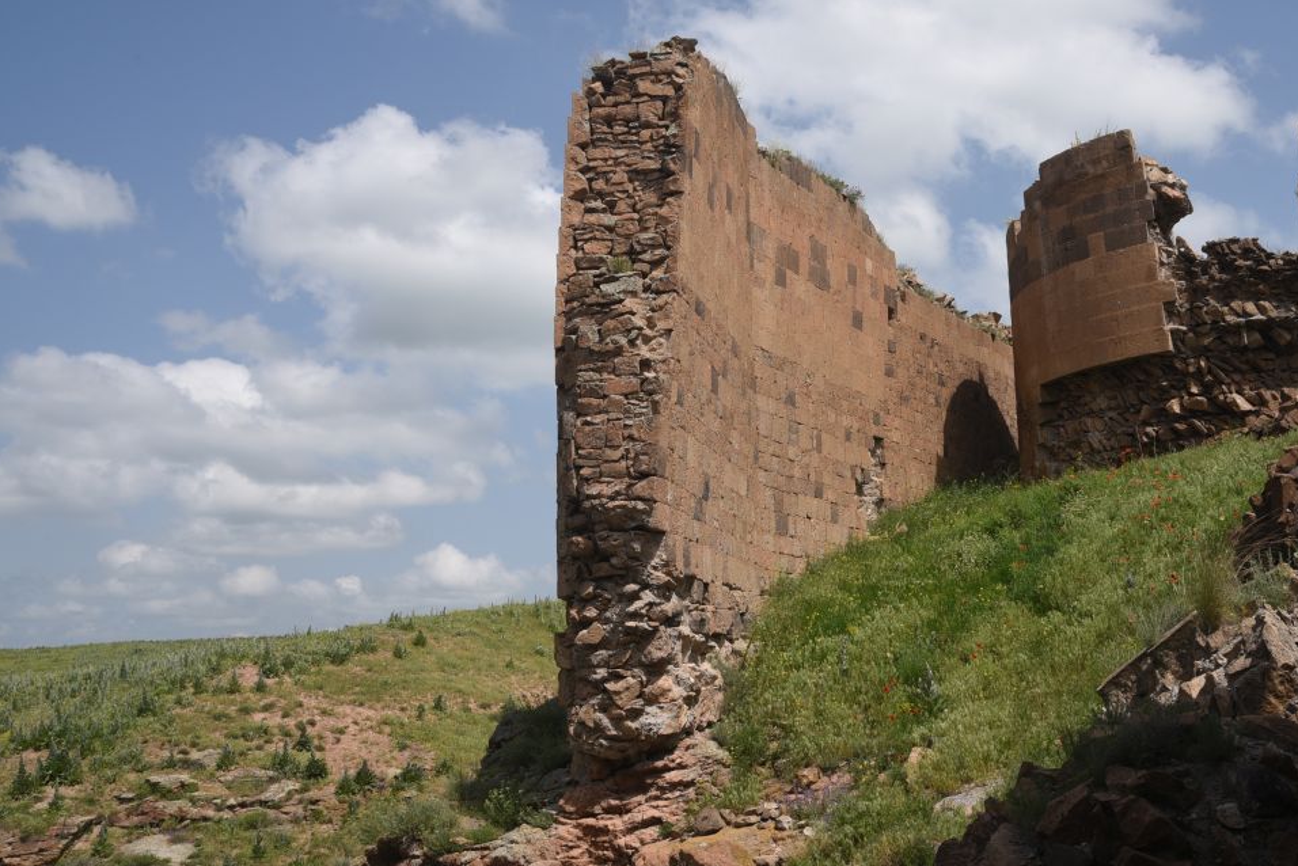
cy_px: 325
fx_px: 2452
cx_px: 859
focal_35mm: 68
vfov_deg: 20.0
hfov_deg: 29.5
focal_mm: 50
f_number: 11
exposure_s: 1/200
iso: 100
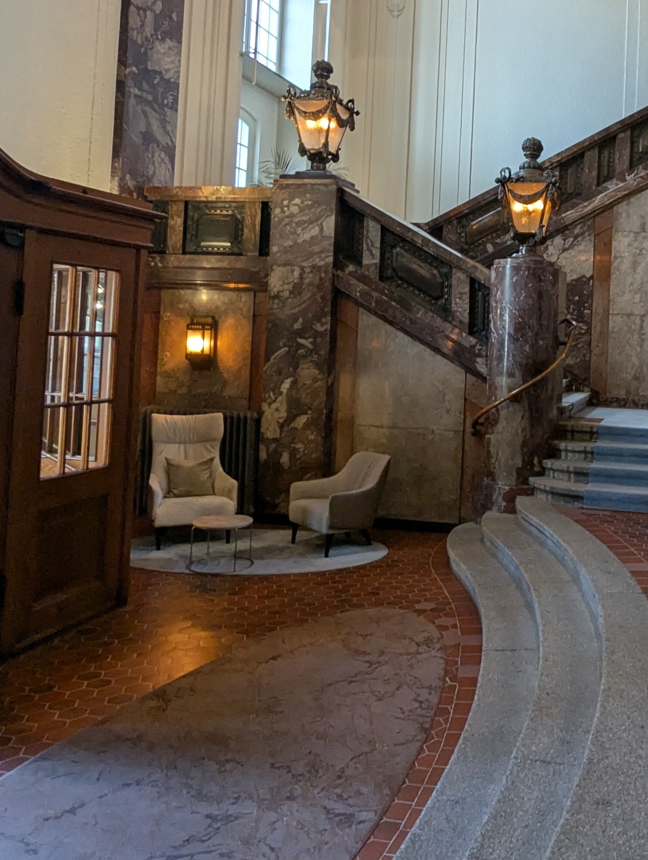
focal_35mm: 32
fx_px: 797
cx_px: 547
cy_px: 306
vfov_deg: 55.9
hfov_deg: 41.7
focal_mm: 2.35
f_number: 2.2
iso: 127
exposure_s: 1/33.3
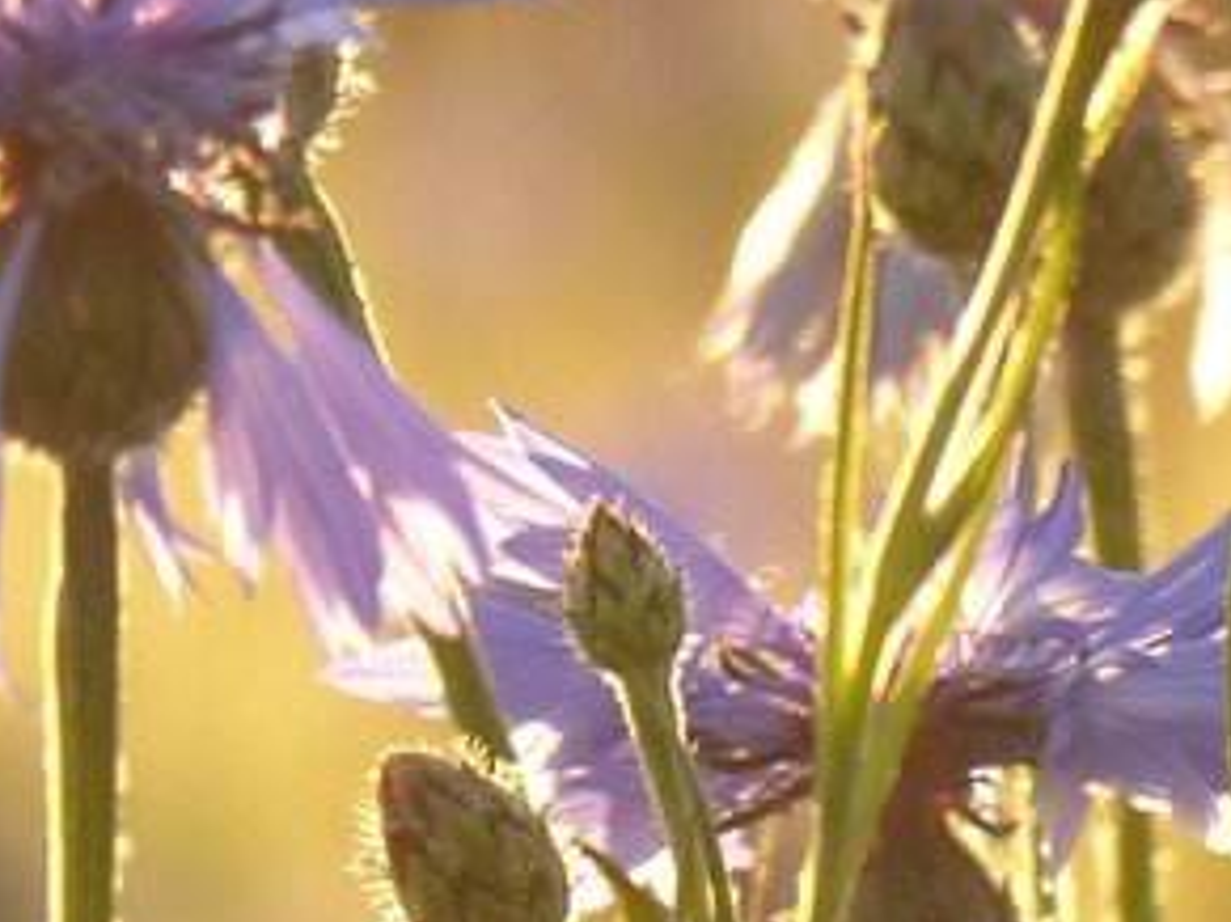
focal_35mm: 1259
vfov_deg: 1.2
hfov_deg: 1.6
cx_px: -1739
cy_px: 8
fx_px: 44754
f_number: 2.8
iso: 125
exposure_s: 1/640
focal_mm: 45.7
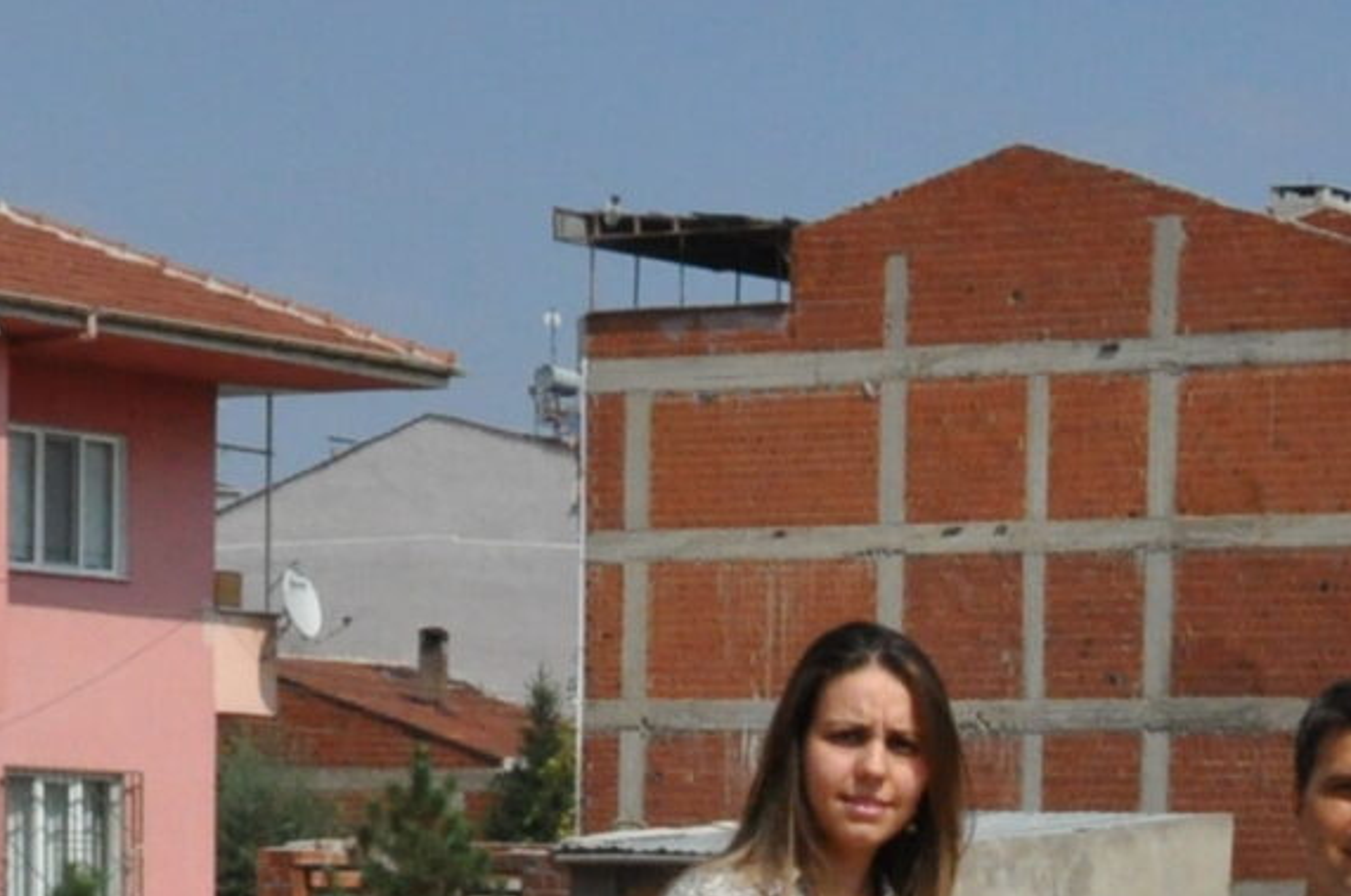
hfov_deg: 14.0
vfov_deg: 9.4
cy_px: 1402
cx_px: 1696
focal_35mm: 141
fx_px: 5293
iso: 1250
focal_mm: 21
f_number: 16
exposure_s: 1/1000
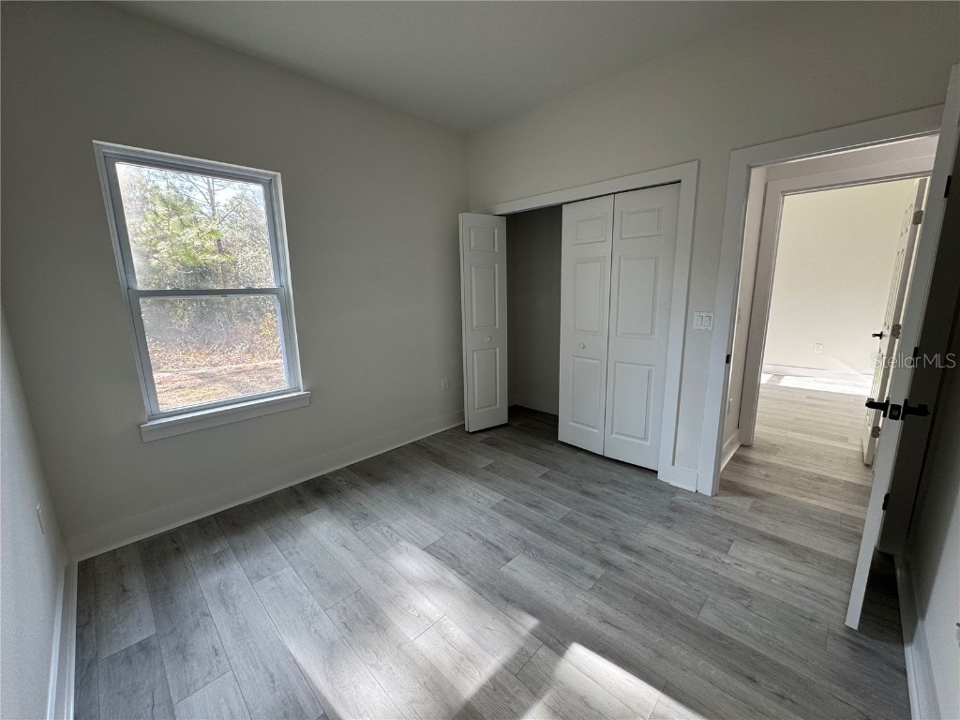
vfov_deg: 85.7
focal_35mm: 14
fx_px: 388
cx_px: 480
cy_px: 360
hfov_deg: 102.1
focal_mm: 2.22
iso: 125
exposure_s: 1/120
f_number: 2.2
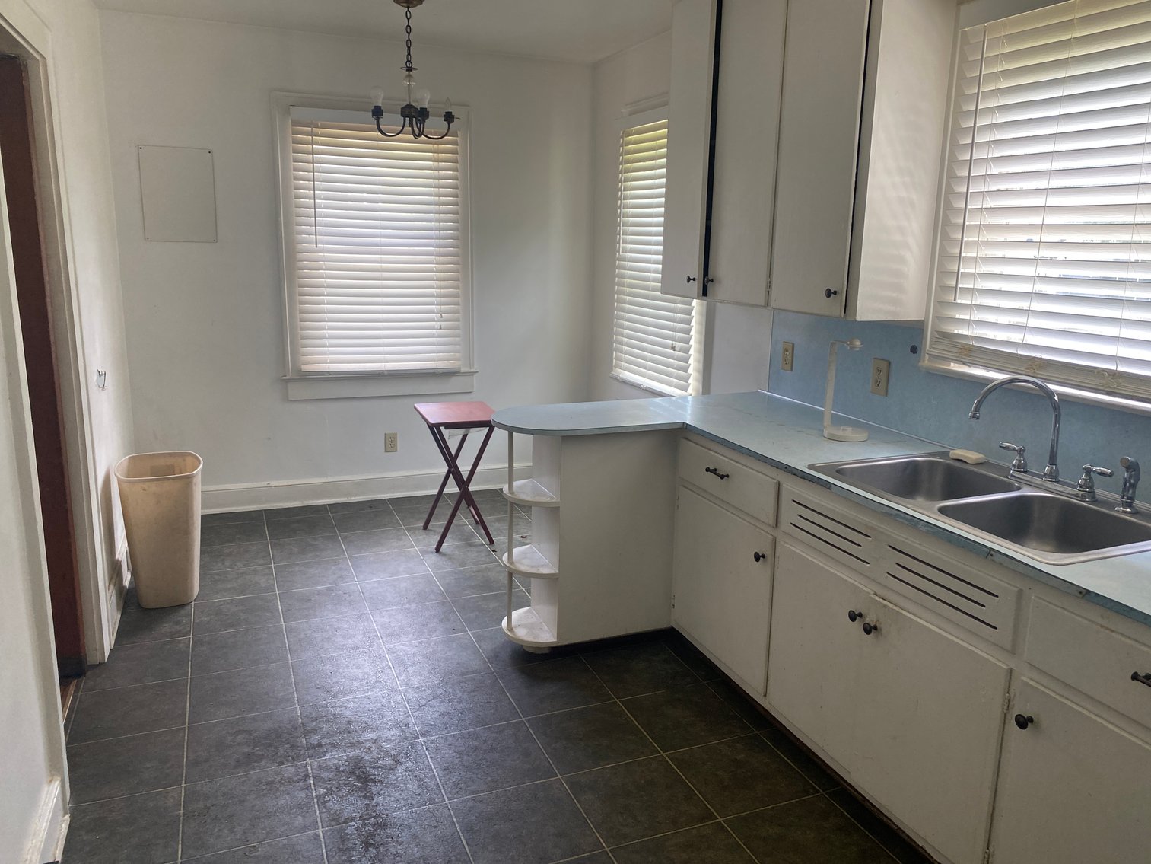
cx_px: 576
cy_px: 432
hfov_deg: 67.3
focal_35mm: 26
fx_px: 865
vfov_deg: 53.1
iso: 125
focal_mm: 4.25
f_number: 1.8
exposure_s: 1/121
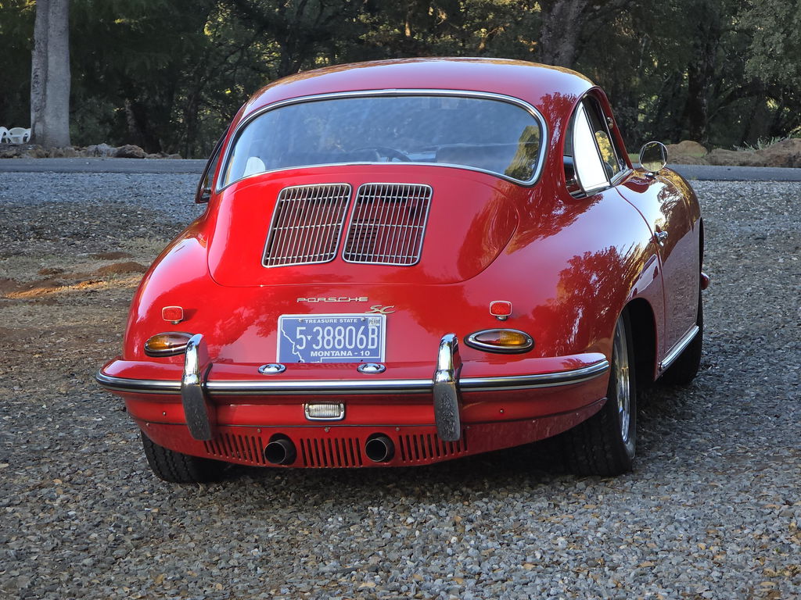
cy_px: 300
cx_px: 400
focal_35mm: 115
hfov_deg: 17.1
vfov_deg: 12.9
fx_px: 2661
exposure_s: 1/120
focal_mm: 18.6
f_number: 3.4
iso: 64
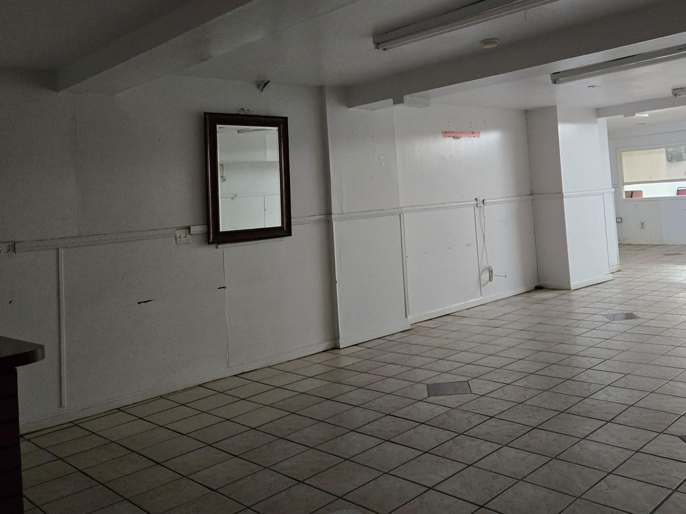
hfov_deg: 56.5
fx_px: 634
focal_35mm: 32
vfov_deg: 43.6
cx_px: 405
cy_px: 179
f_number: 1.8
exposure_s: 1/120
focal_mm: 5.4
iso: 800
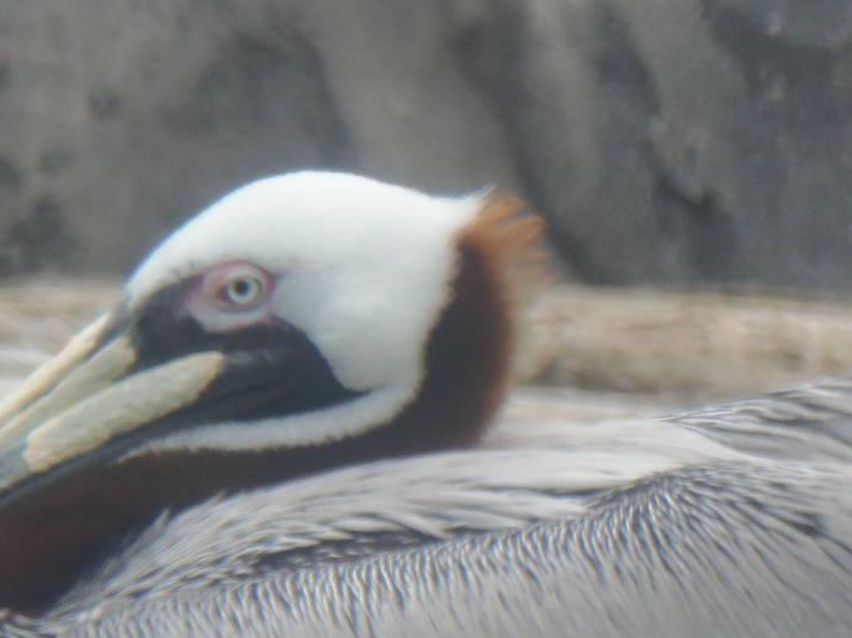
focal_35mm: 739
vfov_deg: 2.0
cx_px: 421
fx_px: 18183
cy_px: 602
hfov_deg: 2.7
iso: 64
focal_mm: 60.4
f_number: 5
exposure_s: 1/160
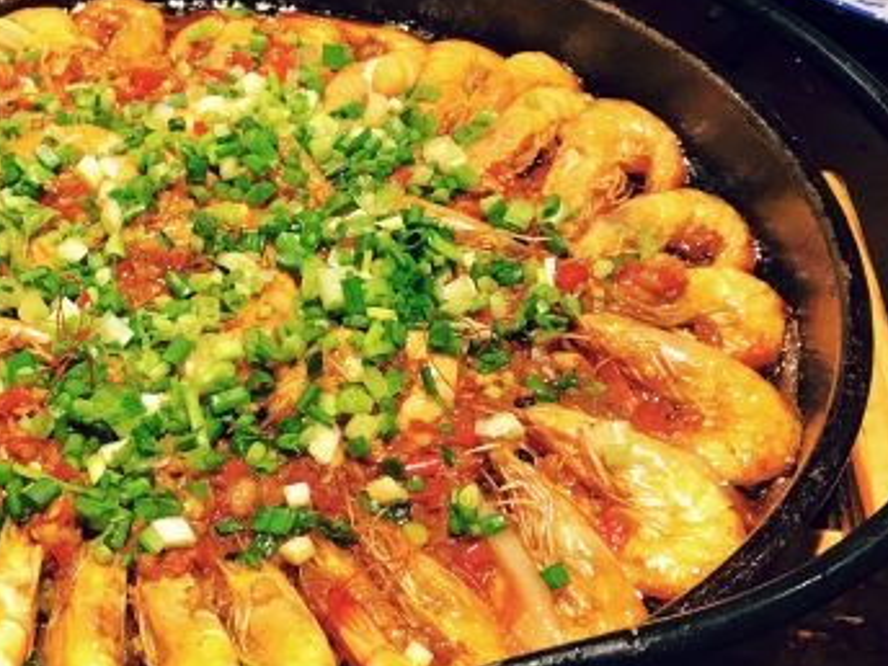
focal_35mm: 57
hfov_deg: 32.7
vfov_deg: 25.7
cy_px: 358
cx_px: 160
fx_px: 1462
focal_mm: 3.99
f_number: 1.8
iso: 40
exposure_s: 1/20
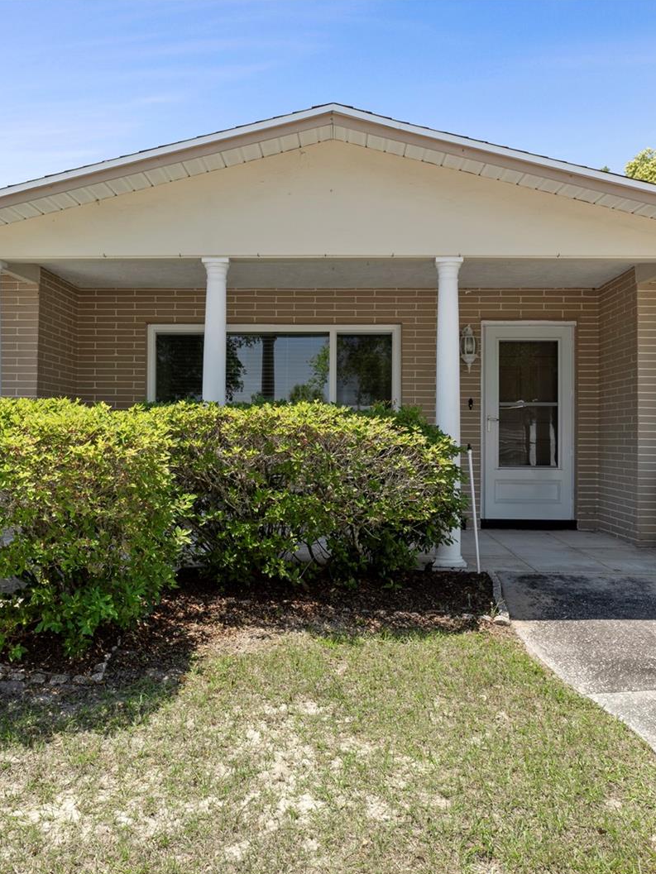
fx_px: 827
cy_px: 437
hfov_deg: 43.3
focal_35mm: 33
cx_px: 317
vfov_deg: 55.7
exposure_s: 1/90
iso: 320
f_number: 8
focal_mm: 15
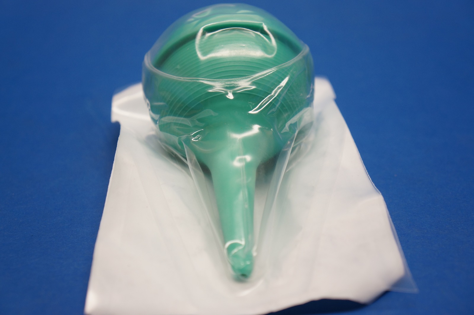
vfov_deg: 23.1
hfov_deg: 34.2
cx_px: 237
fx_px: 769
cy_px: 158
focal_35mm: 58
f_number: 5
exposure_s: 1/80
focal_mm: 39
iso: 400
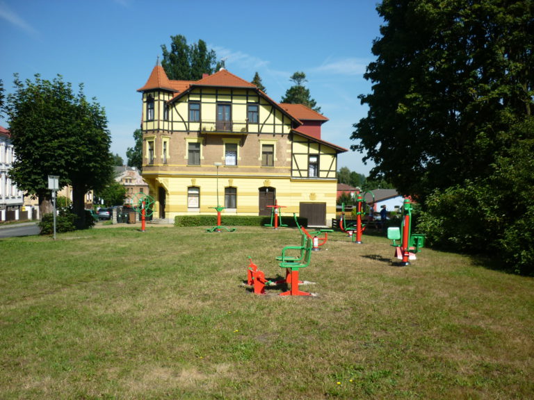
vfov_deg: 42.9
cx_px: 267
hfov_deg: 55.4
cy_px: 200
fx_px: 509
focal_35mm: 33
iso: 80
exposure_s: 1/200
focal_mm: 5.5
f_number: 8
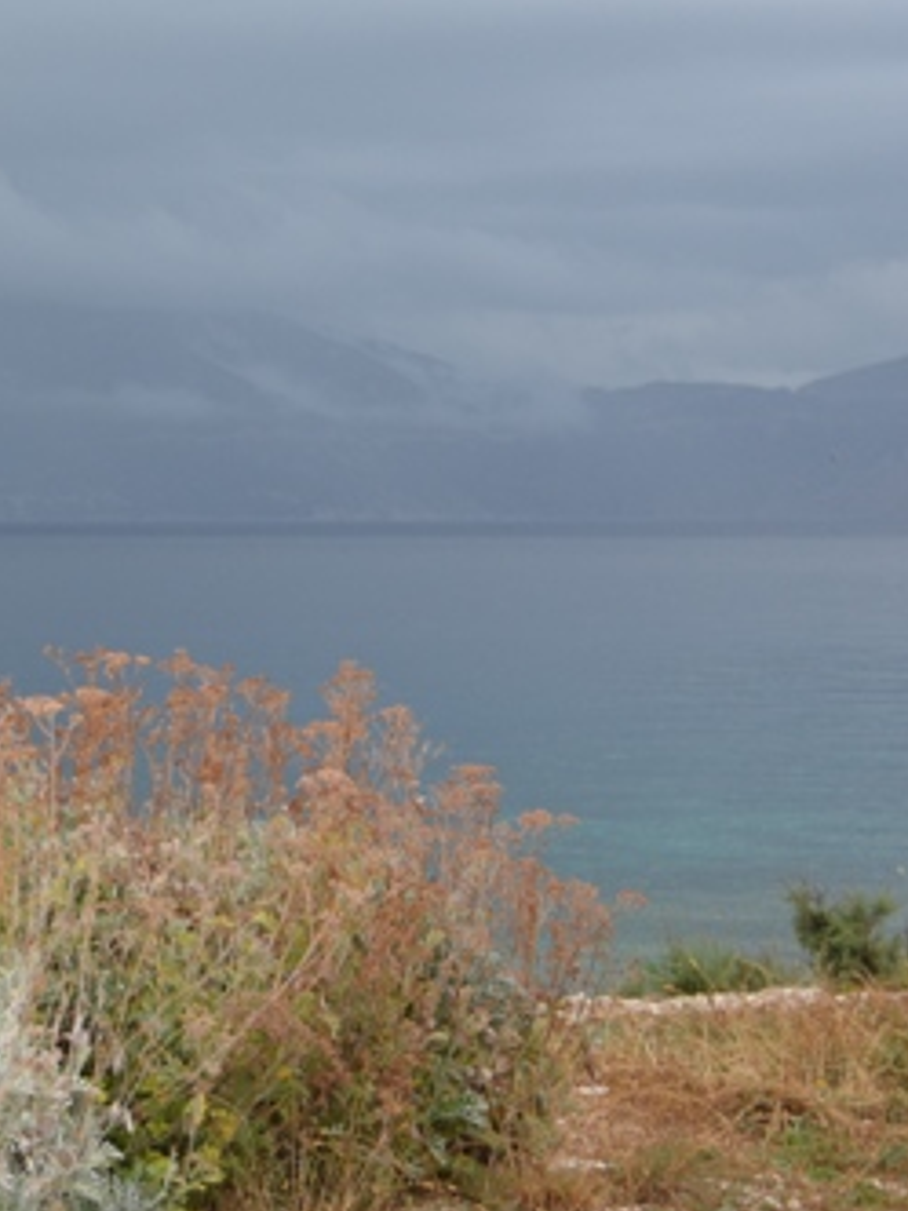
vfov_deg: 20.1
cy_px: 295
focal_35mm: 97
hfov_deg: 14.9
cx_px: -84
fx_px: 3392
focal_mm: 28
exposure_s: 1/125
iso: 220
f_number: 5.6
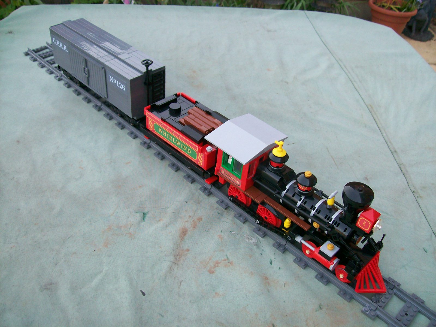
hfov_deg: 51.4
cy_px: 164
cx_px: 218
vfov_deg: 39.7
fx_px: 453
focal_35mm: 36
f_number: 2.7
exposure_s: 1/278
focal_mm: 6
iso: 80
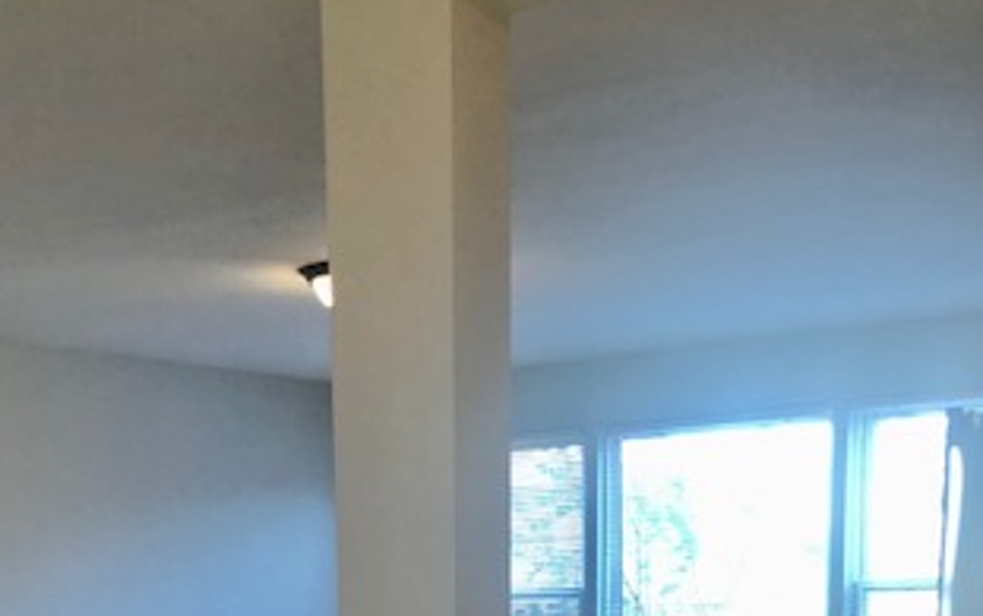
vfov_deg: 18.8
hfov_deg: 33.4
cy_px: 922
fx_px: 1636
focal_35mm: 61
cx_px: 420
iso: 40
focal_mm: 4
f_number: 1.8
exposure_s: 1/30
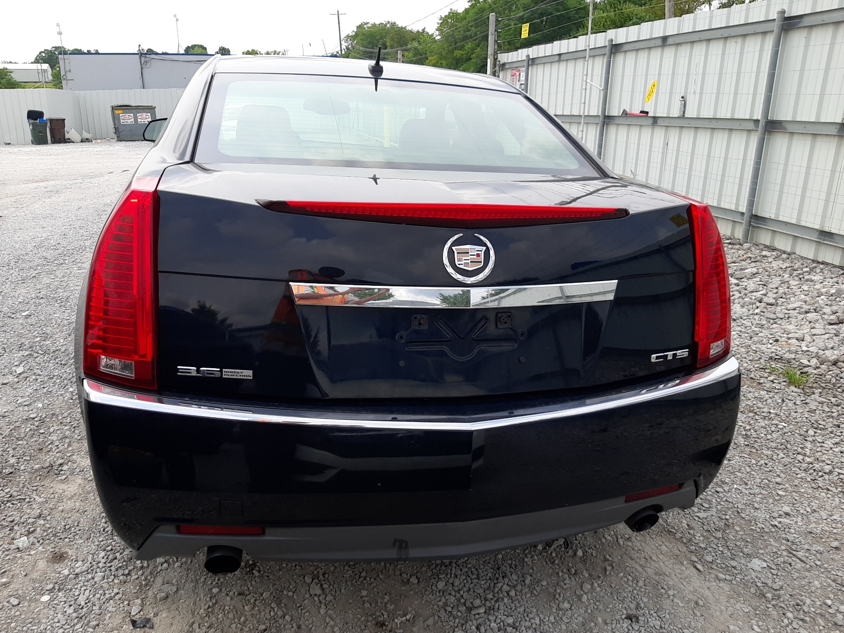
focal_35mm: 26
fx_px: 634
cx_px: 422
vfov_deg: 53.1
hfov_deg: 67.3
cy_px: 316
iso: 40
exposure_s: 1/1429
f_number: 1.7
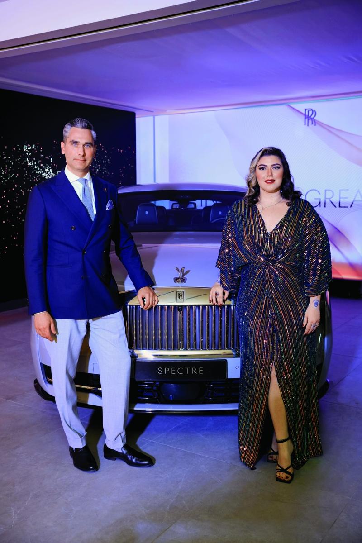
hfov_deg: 34.5
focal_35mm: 39
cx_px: 181
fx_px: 584
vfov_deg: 49.9
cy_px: 272
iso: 800
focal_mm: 38.7
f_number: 4
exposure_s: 1/100
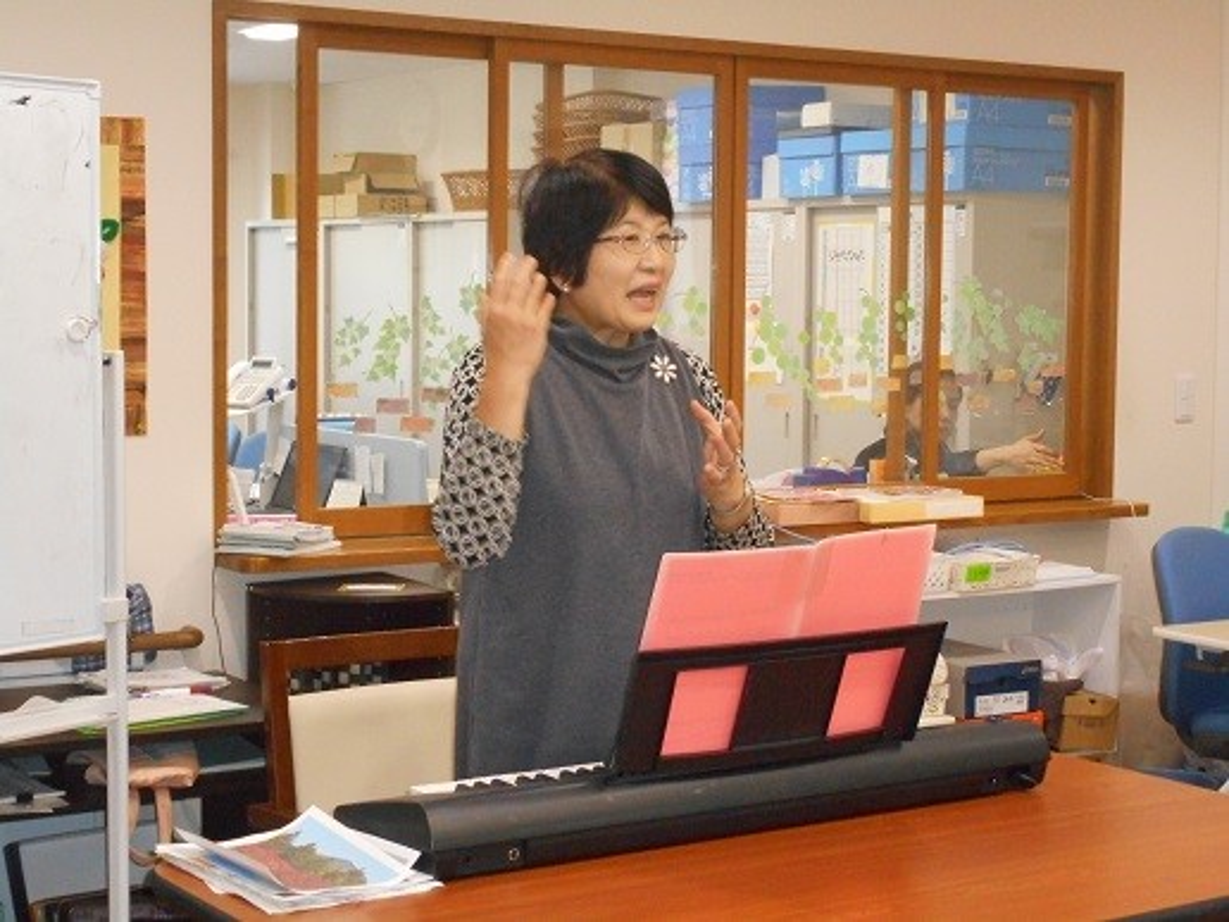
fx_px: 2379
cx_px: 614
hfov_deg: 29.0
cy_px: 461
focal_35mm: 67
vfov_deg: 21.9
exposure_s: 1/60
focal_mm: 12
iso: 900
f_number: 5.3
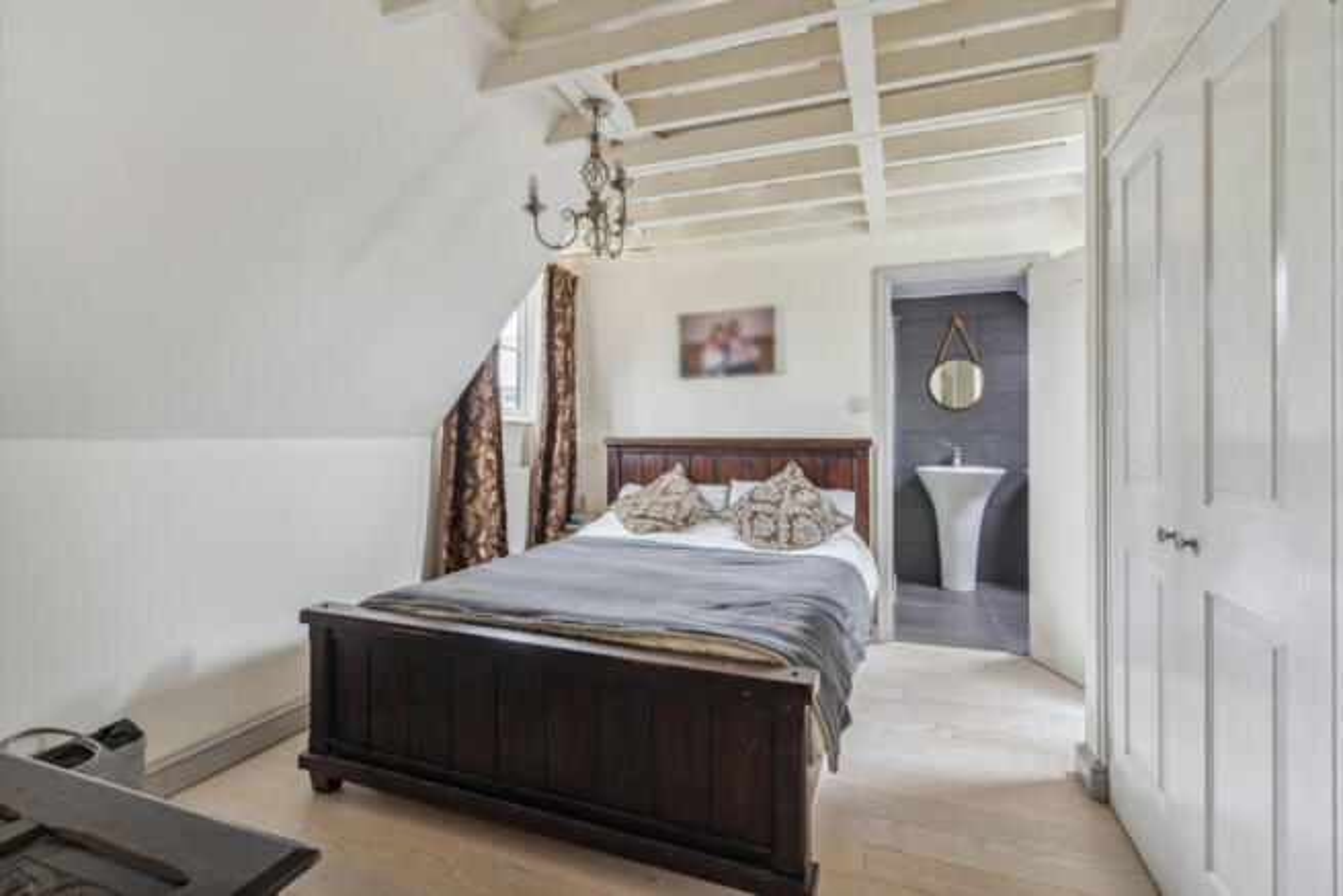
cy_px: 448
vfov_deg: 73.8
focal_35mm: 16
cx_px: 672
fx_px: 597
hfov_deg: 96.7
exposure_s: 1/1.67
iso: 125
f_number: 8
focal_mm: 16
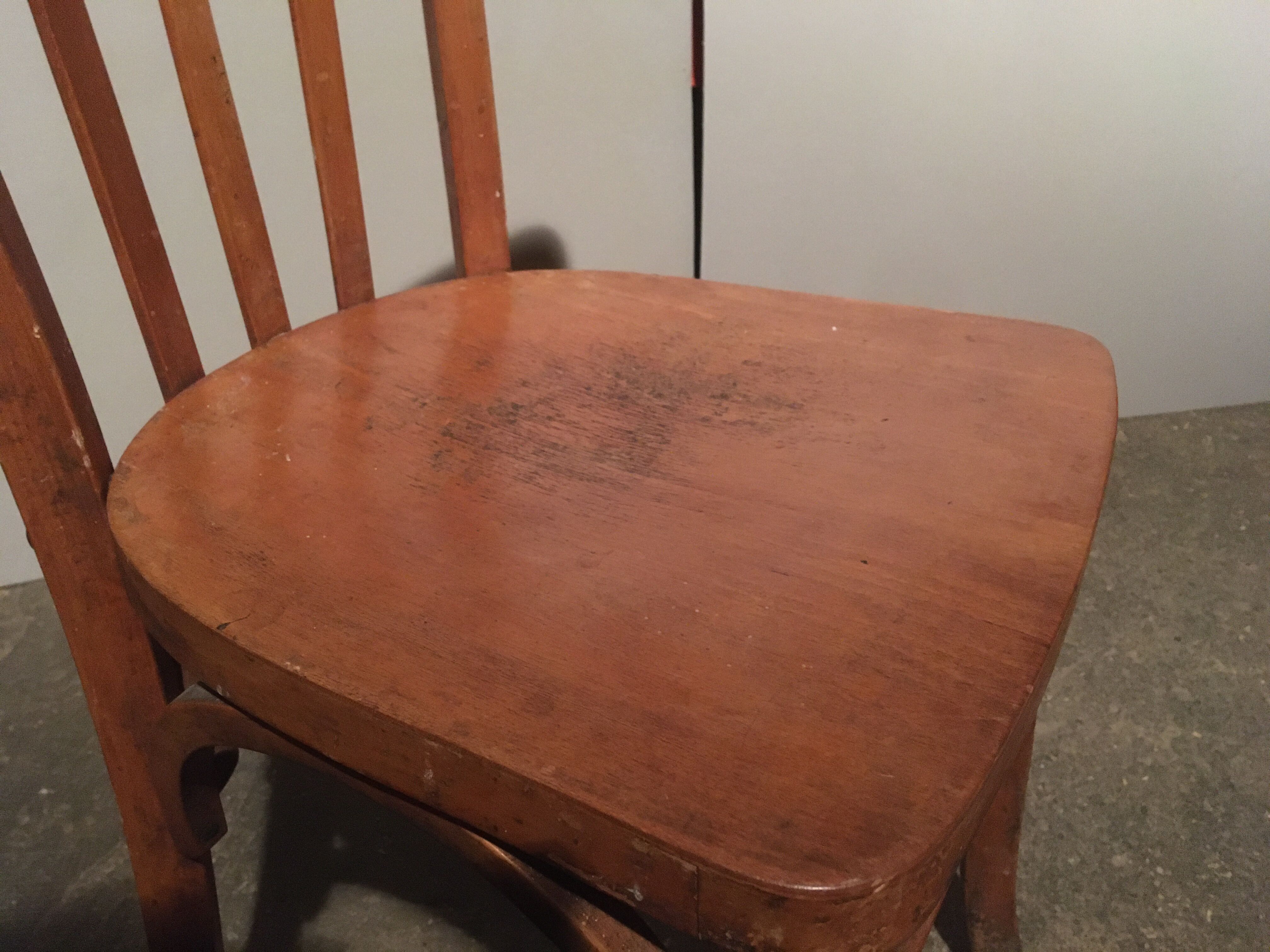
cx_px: 635
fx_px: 1064
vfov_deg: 48.2
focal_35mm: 29
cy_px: 476
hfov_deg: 61.7
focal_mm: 4.15
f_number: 2.2
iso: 640
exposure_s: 1/17
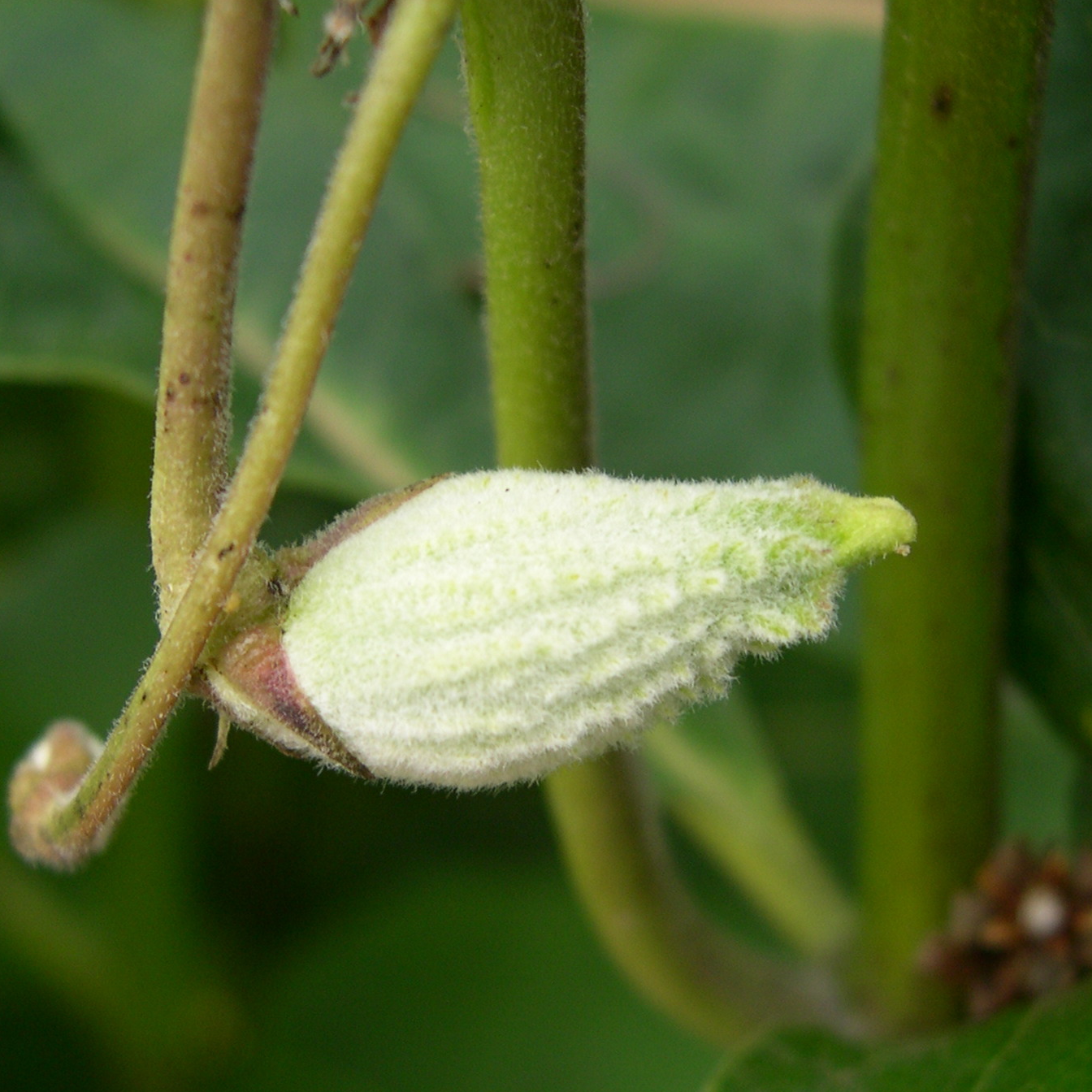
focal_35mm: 45
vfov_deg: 37.6
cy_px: 546
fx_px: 1606
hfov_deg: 37.5
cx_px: 528
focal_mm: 8
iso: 100
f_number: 2.8
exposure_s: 1/169
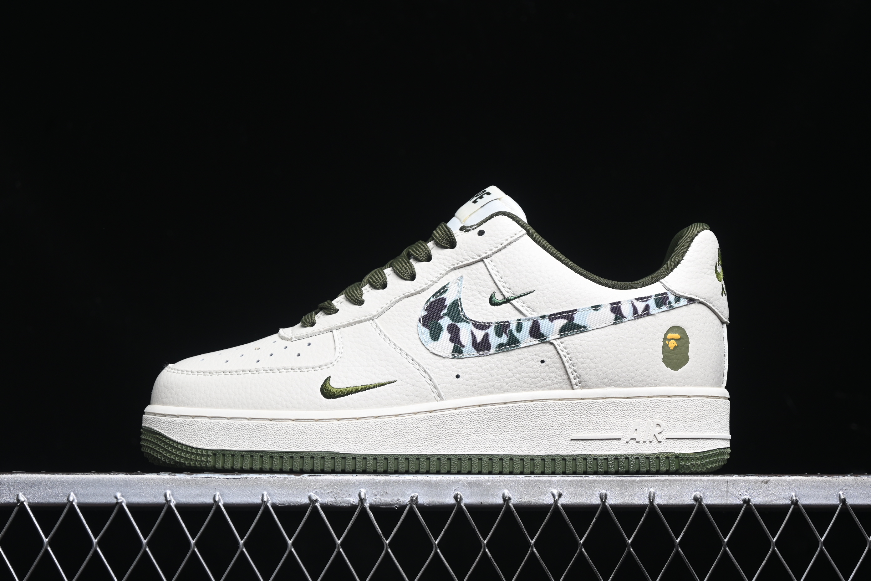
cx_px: 436
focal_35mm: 75
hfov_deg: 27.0
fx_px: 1814
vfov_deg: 18.2
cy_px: 290
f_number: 6.3
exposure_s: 1/60
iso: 160
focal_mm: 50
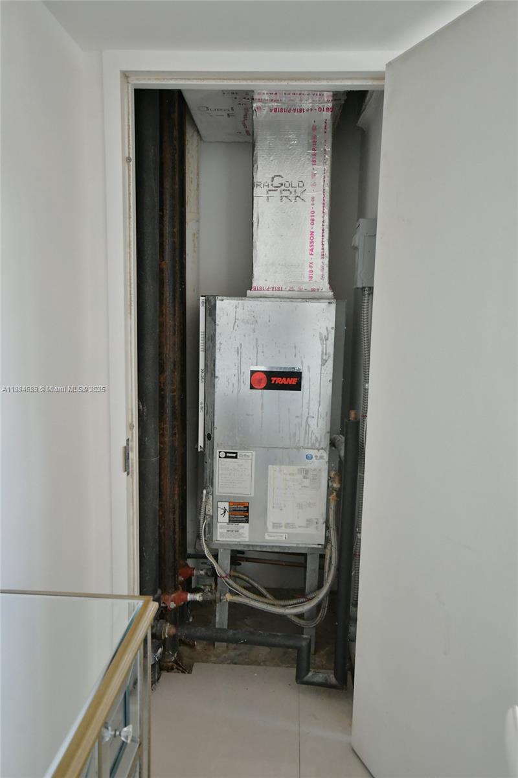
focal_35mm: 27
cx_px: 259
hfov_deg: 47.9
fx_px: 583
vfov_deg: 67.4
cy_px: 389
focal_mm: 18
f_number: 6.3
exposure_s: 1/100
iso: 5600
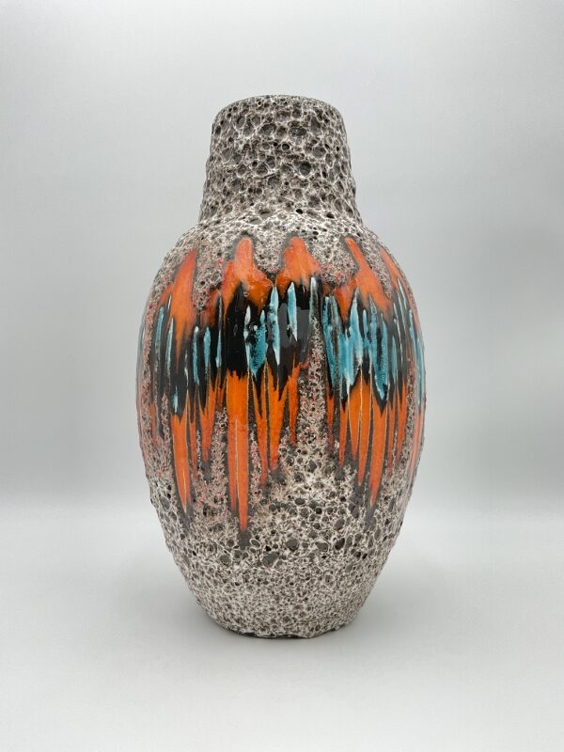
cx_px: 282
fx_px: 630
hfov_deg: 48.2
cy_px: 376
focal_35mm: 29
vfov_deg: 61.7
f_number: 1.8
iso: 20
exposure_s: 1/148
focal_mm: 3
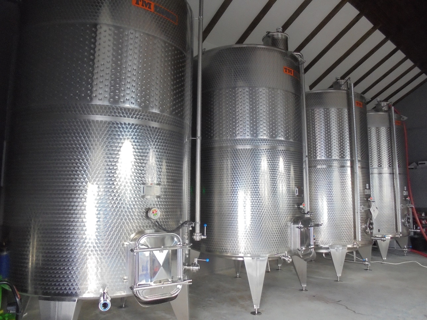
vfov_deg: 53.1
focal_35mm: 26
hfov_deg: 67.3
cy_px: 160
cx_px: 214
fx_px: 321
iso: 400
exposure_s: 1/15
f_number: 3.5
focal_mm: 4.6
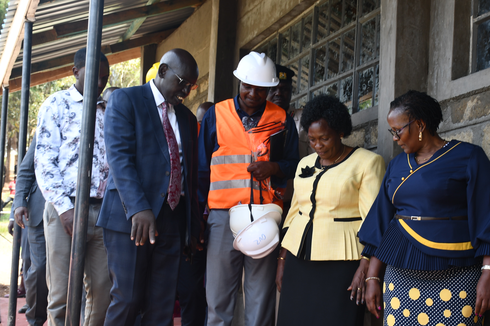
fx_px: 830
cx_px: 317
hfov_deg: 32.7
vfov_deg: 22.2
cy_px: 206
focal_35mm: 61
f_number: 4.5
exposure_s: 1/80
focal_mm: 27
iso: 100
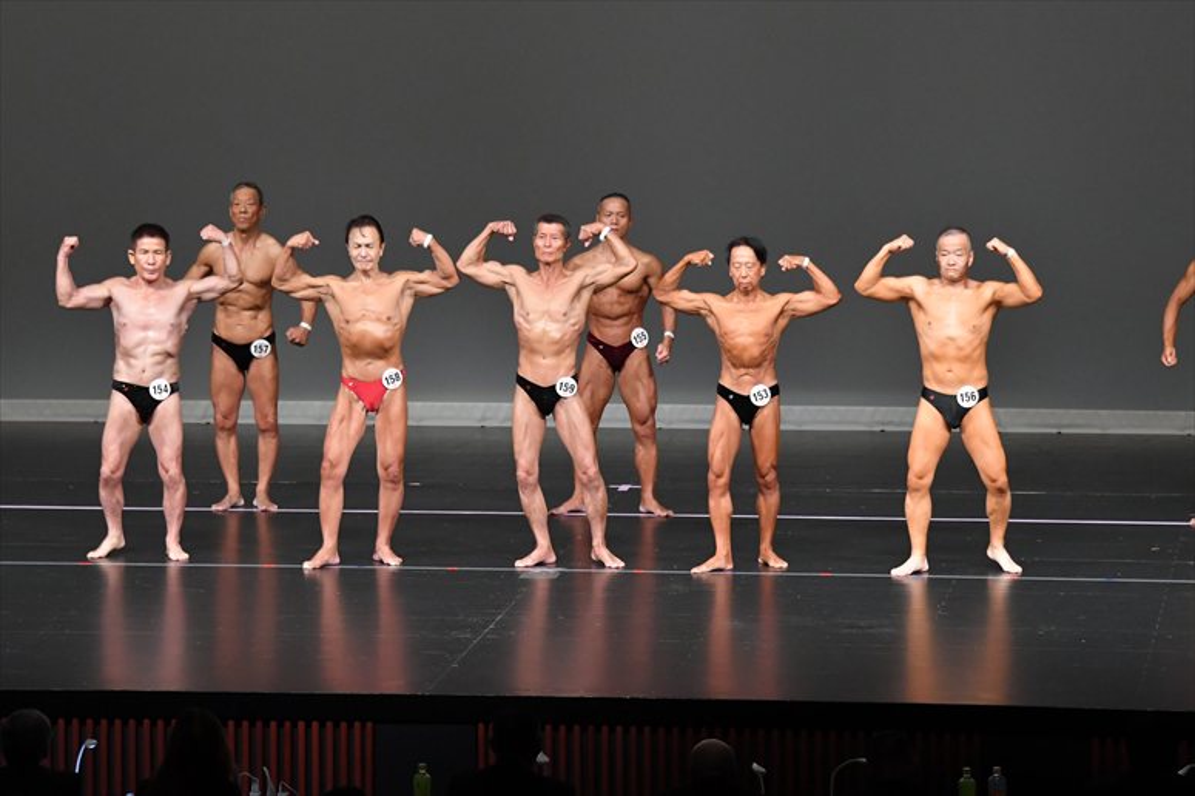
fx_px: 6072
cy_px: 398
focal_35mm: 183
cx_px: 598
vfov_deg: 7.5
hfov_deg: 11.2
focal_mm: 122
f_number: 5.6
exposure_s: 1/400
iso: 4000
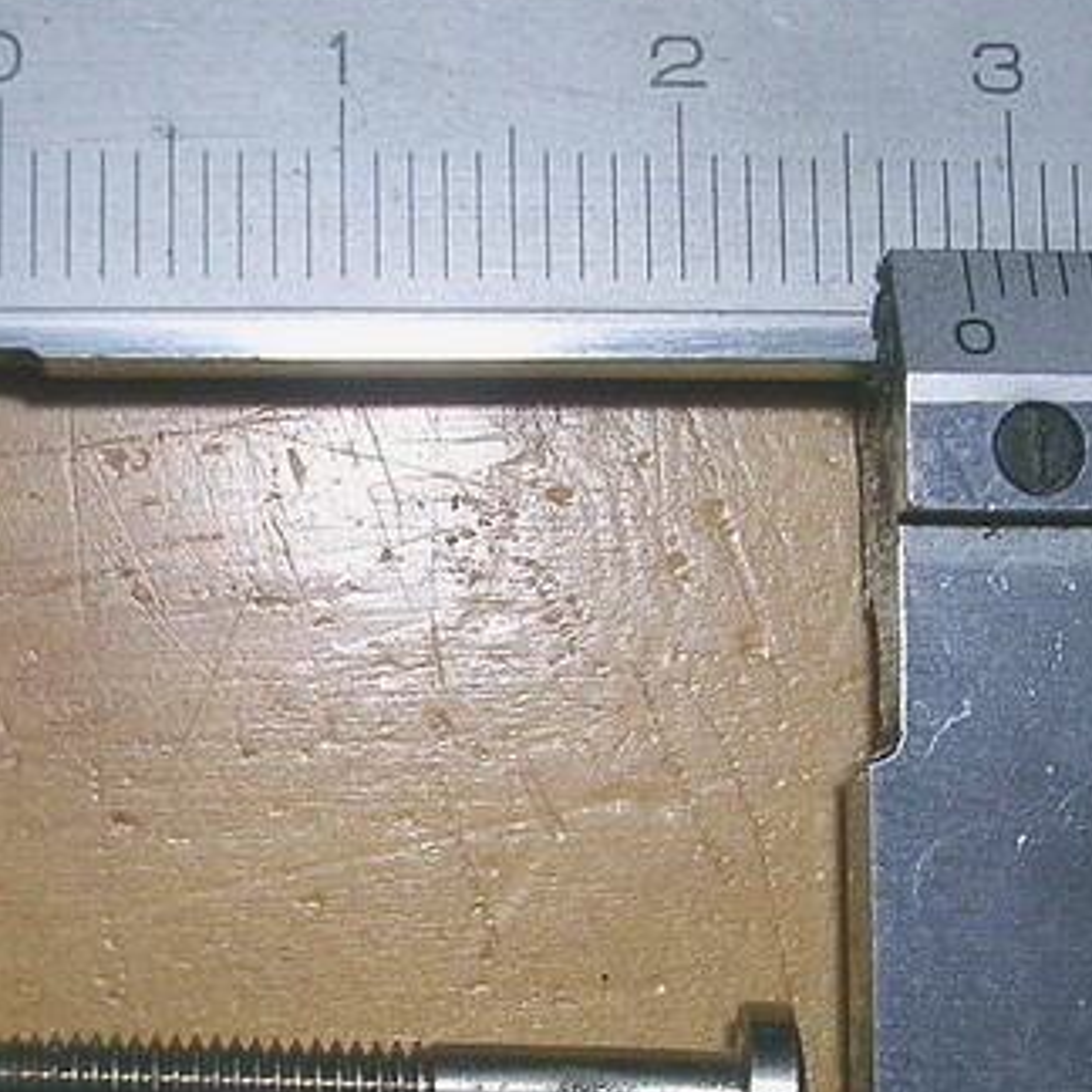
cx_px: 421
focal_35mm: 83
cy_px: 691
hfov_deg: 20.9
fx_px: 2962
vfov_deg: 20.8
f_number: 5.6
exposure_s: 1/60.1
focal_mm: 5.8
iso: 50
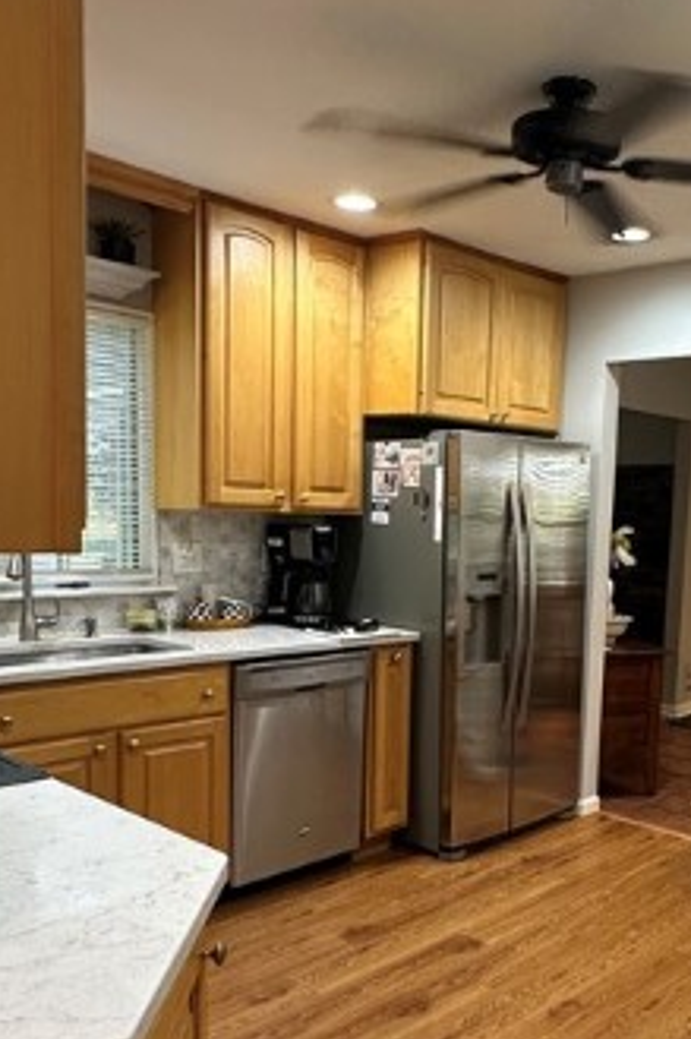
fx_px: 980
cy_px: 638
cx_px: 489
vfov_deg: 55.3
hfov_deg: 38.2
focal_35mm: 34
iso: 200
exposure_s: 1/60
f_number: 2.2
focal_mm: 2.22
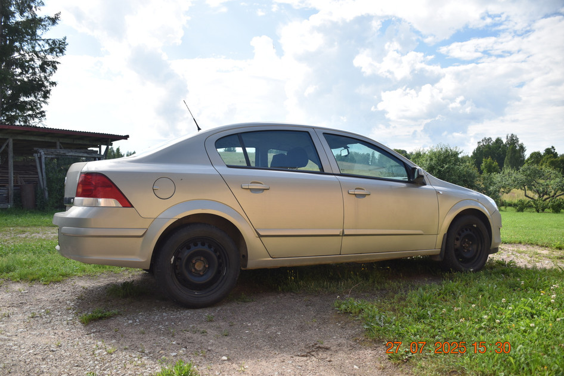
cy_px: 188
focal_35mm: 27
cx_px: 282
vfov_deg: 47.9
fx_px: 423
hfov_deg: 67.4
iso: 100
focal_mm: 18
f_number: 4
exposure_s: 1/250
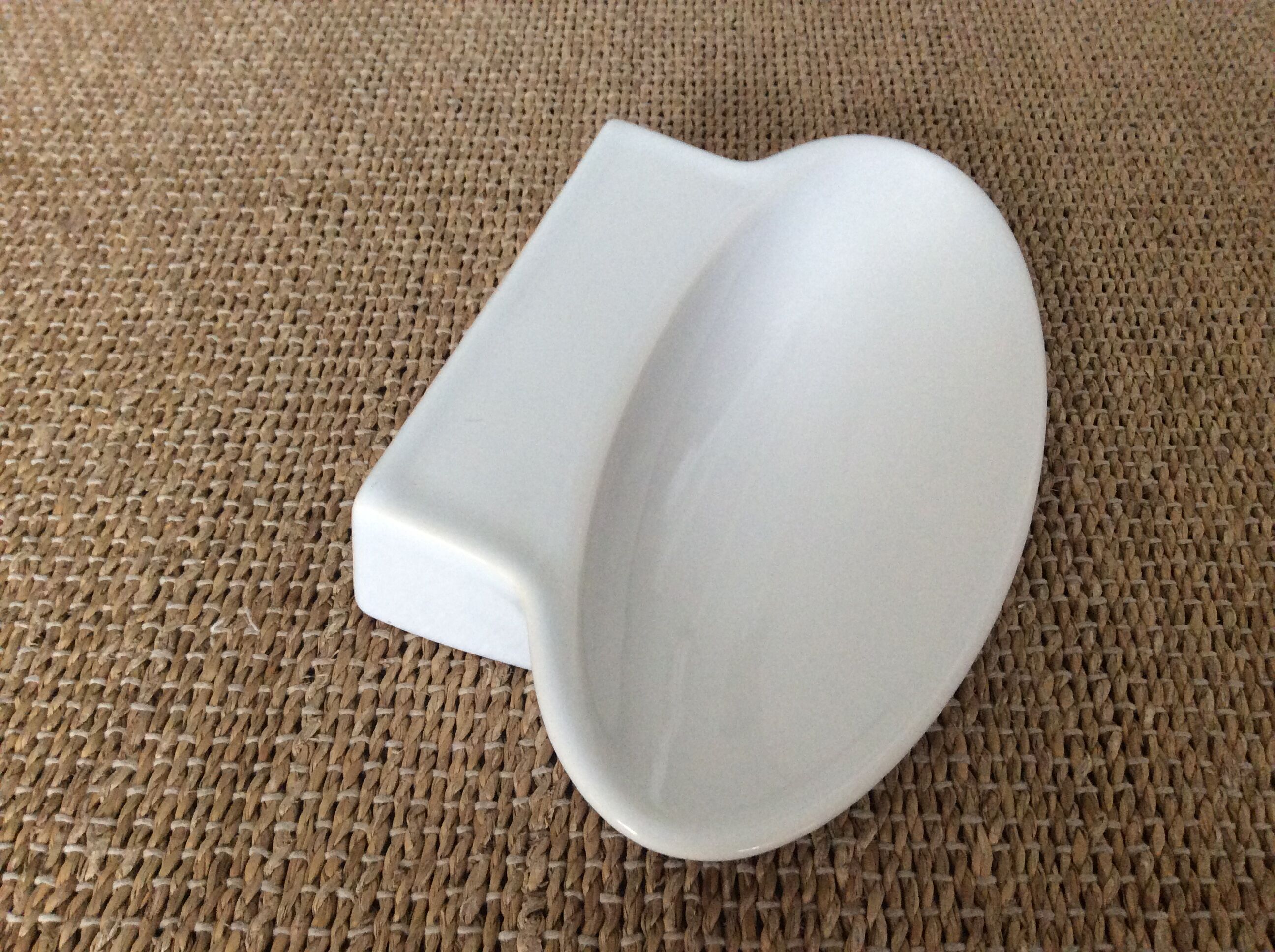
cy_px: 476
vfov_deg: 44.1
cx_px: 638
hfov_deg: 56.9
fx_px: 1177
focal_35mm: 32
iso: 200
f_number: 2.4
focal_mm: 3.3
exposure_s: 1/25
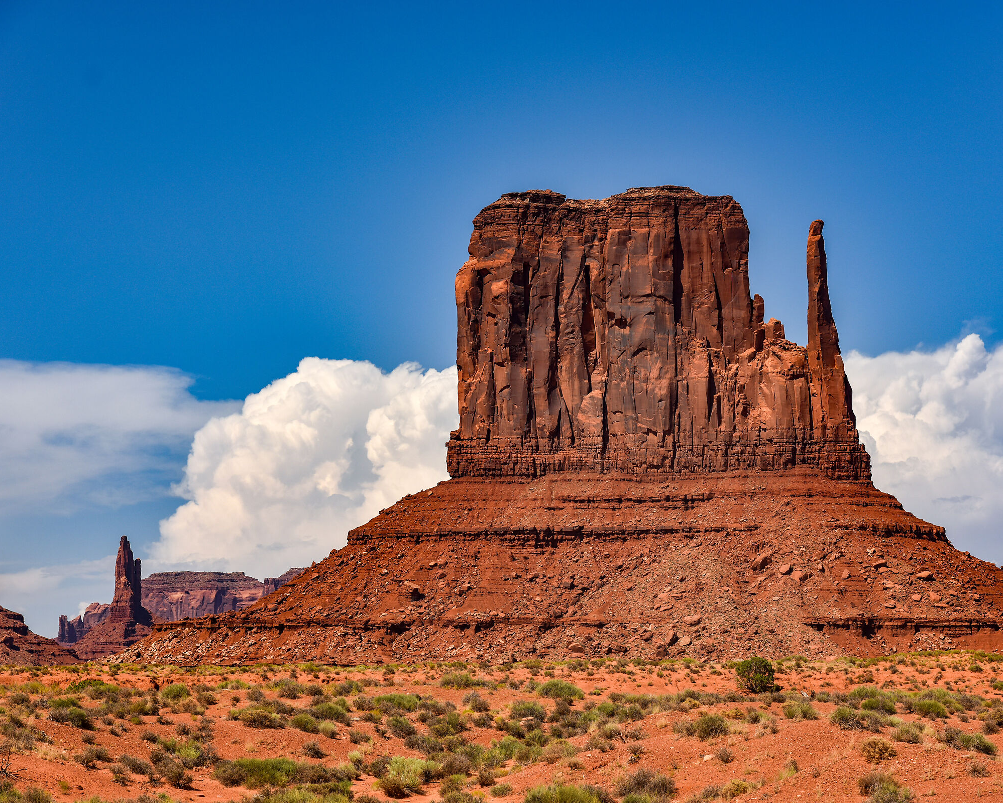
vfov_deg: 17.5
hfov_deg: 21.7
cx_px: 528
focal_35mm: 88
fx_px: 2613
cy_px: 402
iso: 160
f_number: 6.3
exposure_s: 1/1000
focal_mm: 78
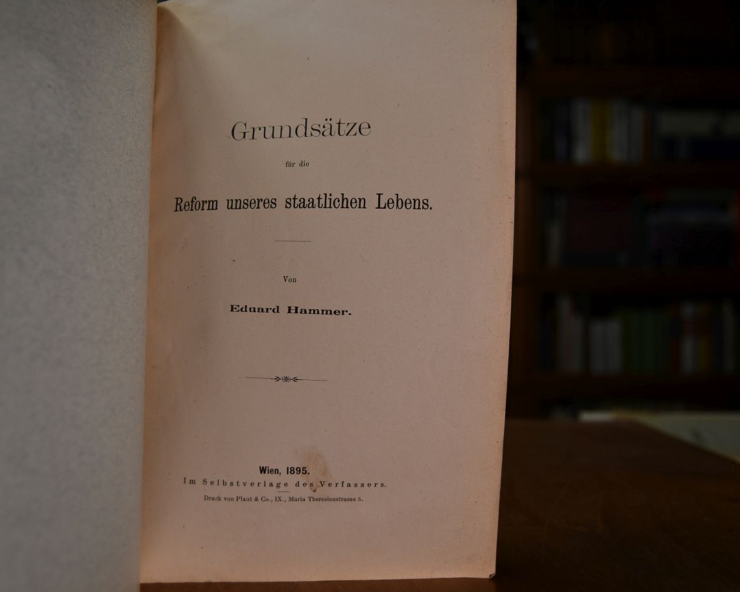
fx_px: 832
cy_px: 291
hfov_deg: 47.9
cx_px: 372
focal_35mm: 38
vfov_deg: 39.2
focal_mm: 22
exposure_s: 1/250
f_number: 3.8
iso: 400
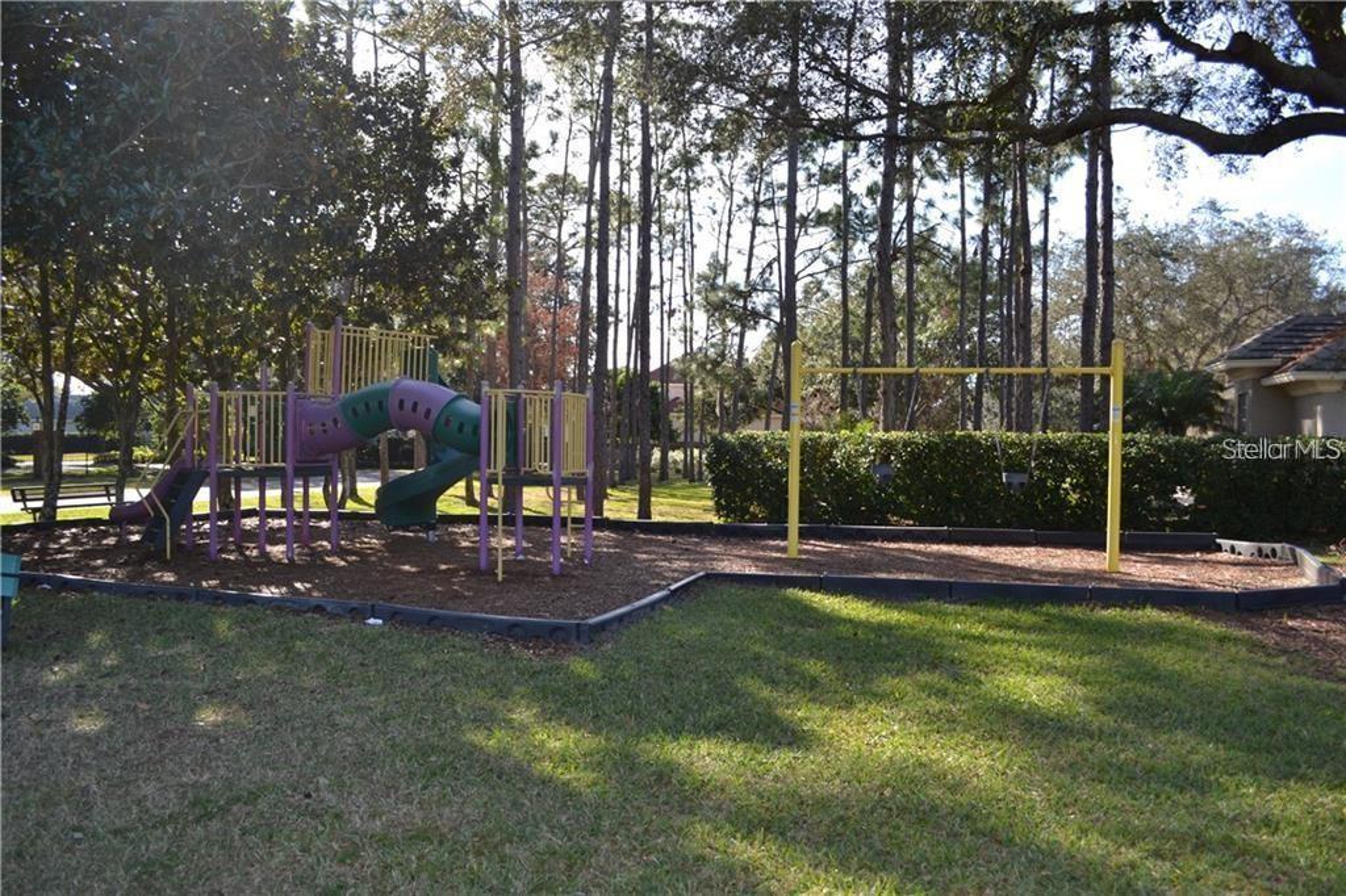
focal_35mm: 27
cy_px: 448
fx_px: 1009
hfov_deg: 67.4
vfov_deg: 47.9
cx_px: 673
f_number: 4.5
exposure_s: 1/200
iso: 100
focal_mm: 18
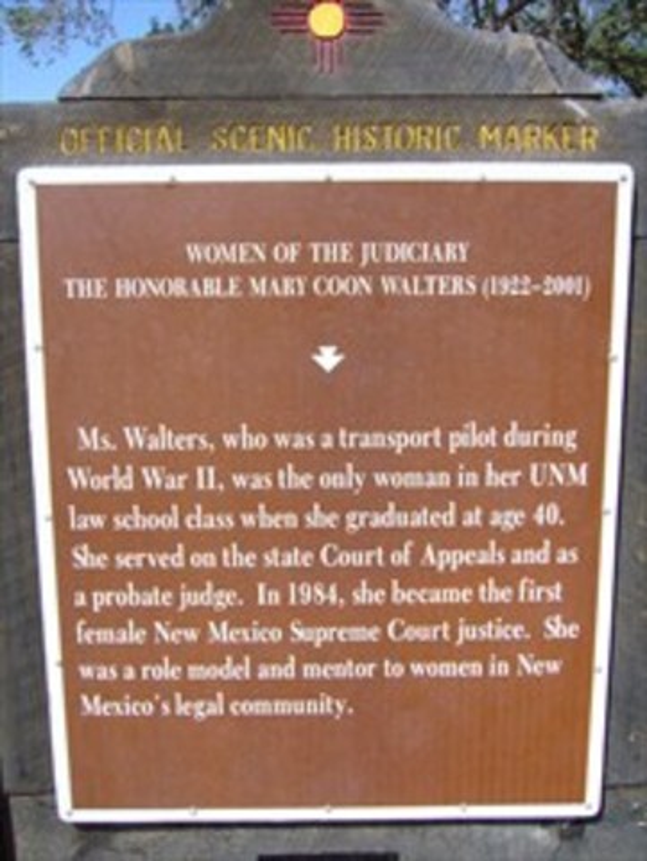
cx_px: 324
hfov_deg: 40.8
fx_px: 871
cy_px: 430
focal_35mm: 35
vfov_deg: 52.6
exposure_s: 1/400
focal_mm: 5.8
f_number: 5.6
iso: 100
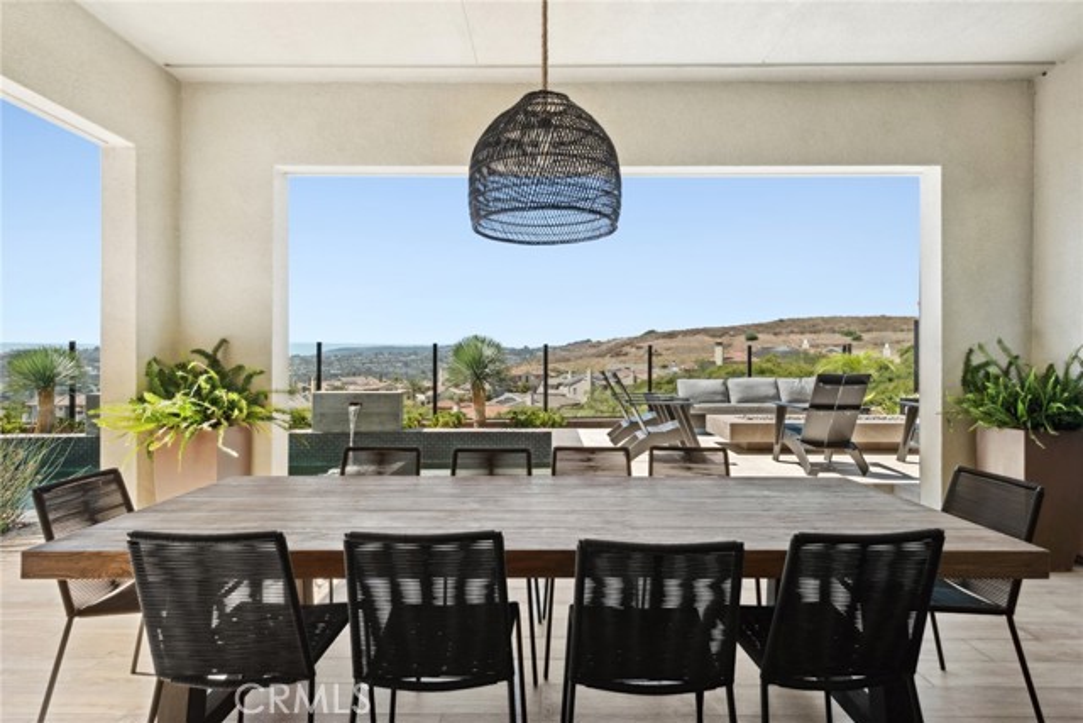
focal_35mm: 17
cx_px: 542
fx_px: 511
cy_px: 362
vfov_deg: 70.5
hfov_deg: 93.3
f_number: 8
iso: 125
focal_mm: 11.5
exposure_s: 1/17
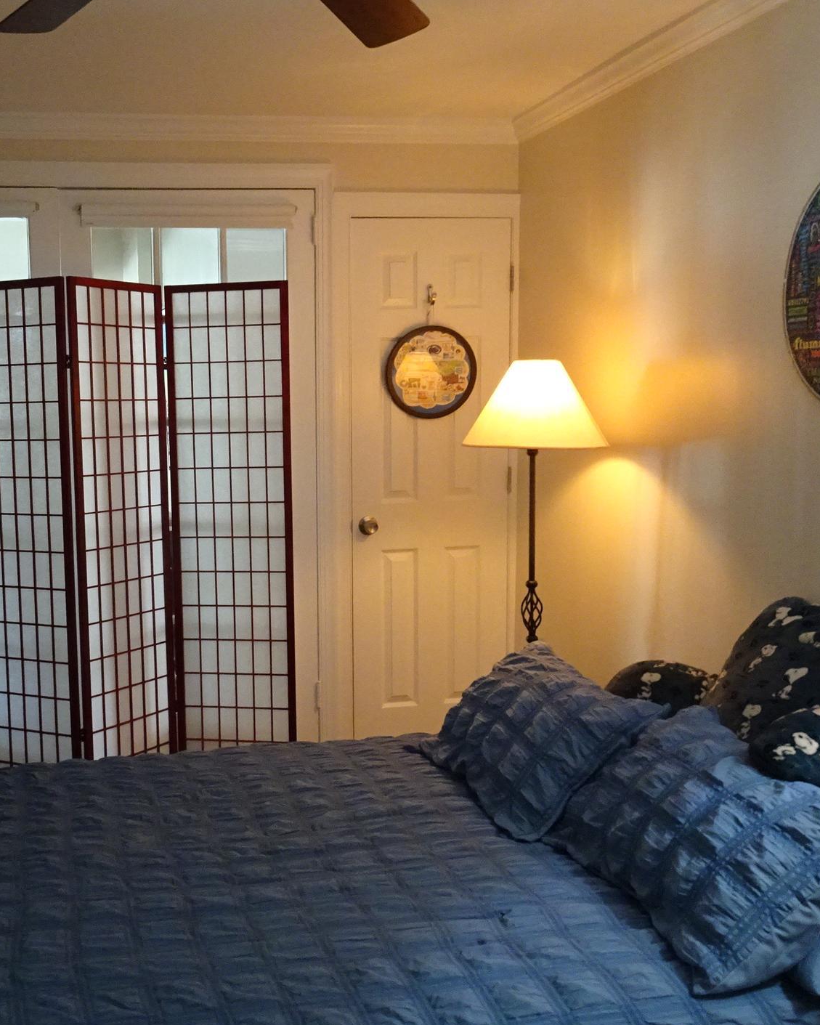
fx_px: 1031
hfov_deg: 42.1
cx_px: 207
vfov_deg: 52.8
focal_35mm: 34
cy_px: 523
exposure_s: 1/30
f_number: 3.5
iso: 800
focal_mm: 4.1
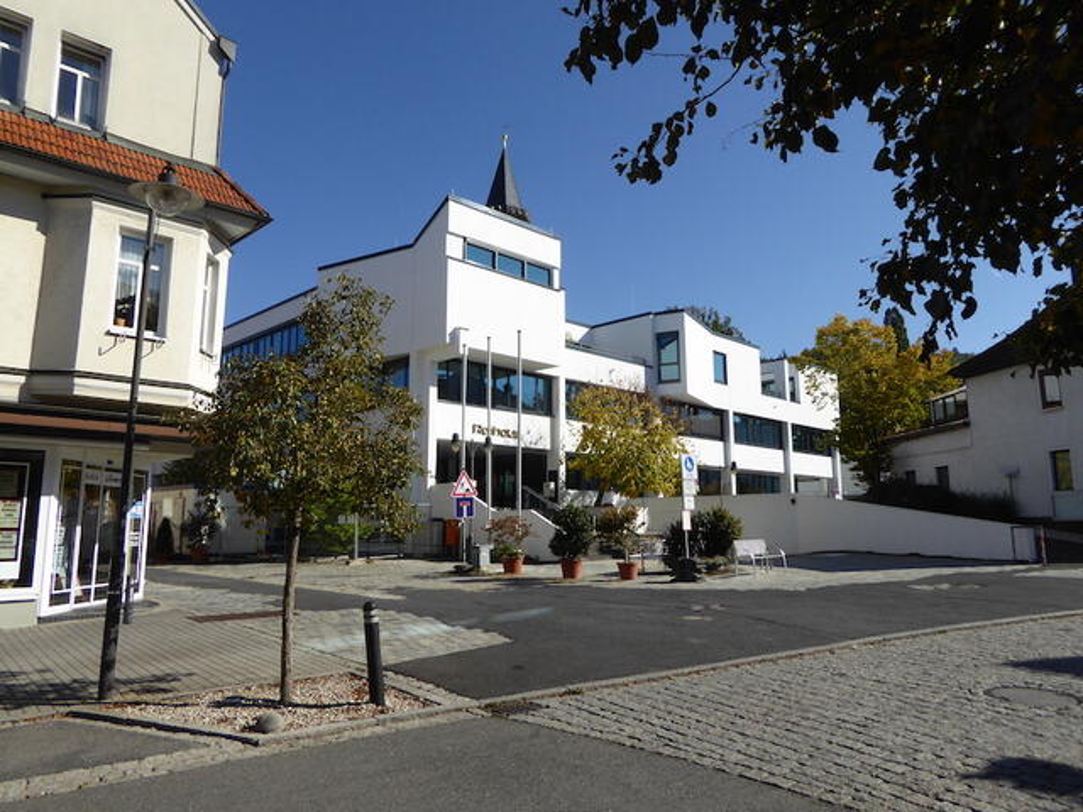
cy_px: 406
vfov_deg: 54.9
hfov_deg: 69.4
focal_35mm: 25
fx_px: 782
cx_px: 542
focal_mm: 4.3
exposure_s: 1/1300
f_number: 3.3
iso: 100
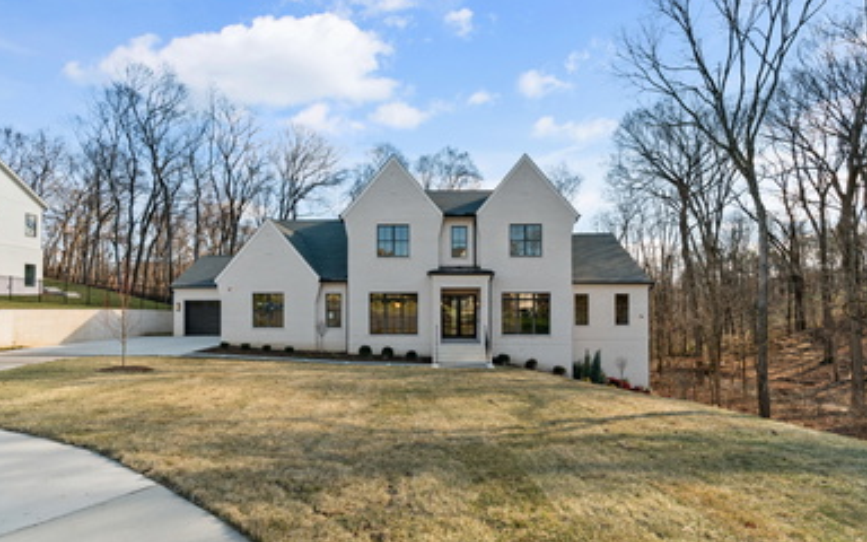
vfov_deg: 68.0
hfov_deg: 94.4
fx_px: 402
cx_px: 438
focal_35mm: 17
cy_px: 286
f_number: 8
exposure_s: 1/250
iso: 200
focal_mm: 16
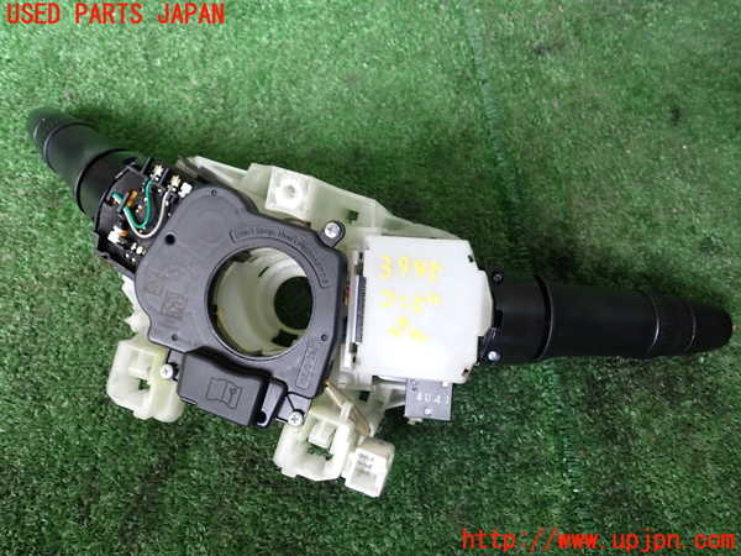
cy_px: 278
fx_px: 642
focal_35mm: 30
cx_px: 370
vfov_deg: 46.8
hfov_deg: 60.0
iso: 200
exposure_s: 1/40
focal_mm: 5.4
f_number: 2.3
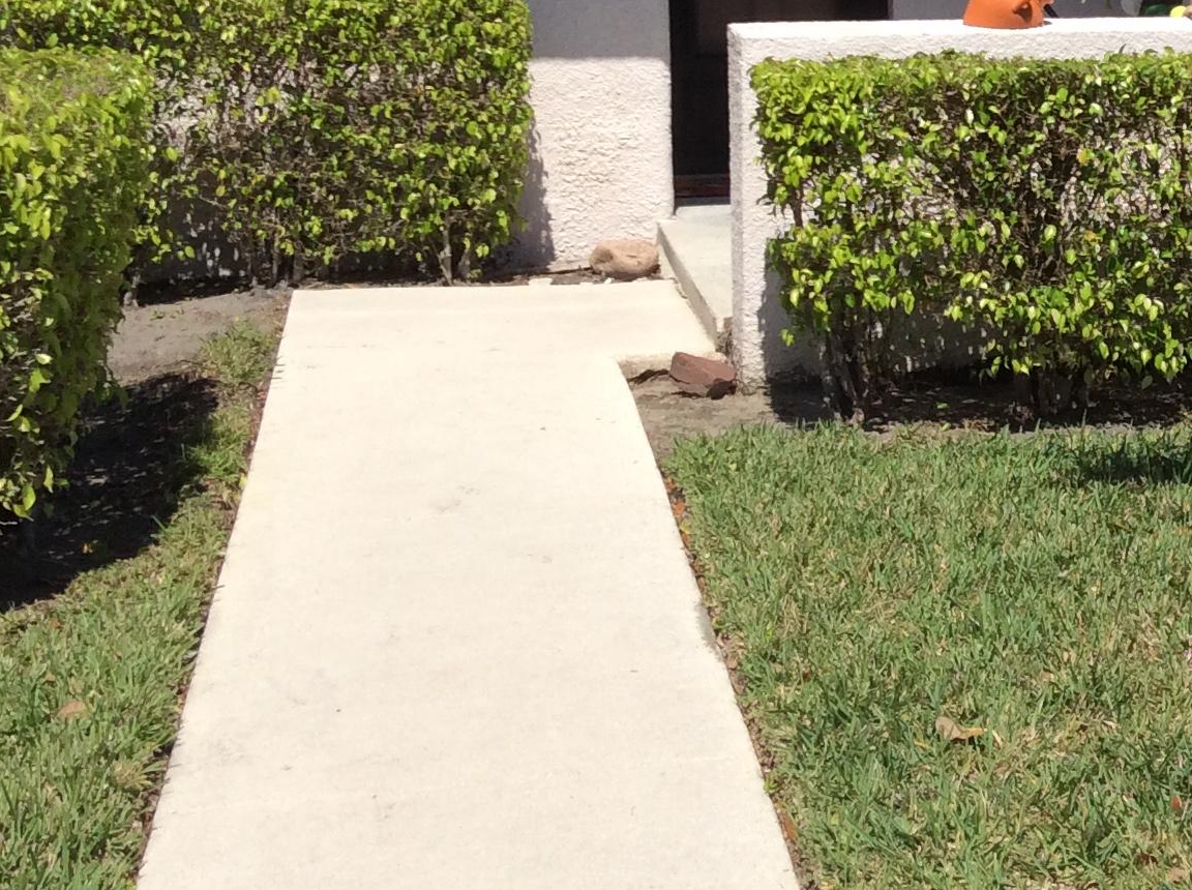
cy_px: 92
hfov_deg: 26.2
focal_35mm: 72
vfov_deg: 20.0
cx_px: 1067
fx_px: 2475
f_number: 2.4
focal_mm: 3.3
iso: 32
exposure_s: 1/2604
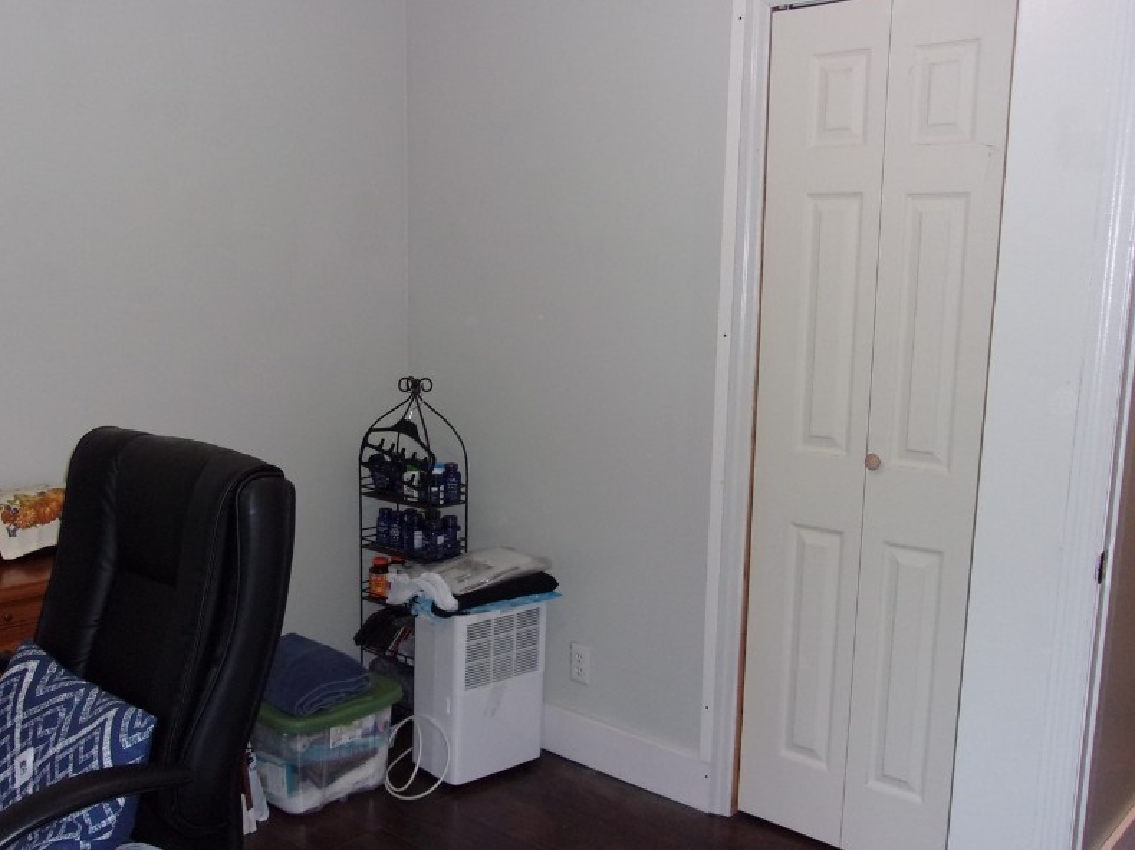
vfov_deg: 40.6
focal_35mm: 35
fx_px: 1147
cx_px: 563
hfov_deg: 52.6
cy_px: 471
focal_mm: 4.9
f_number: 3
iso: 200
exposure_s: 1/34
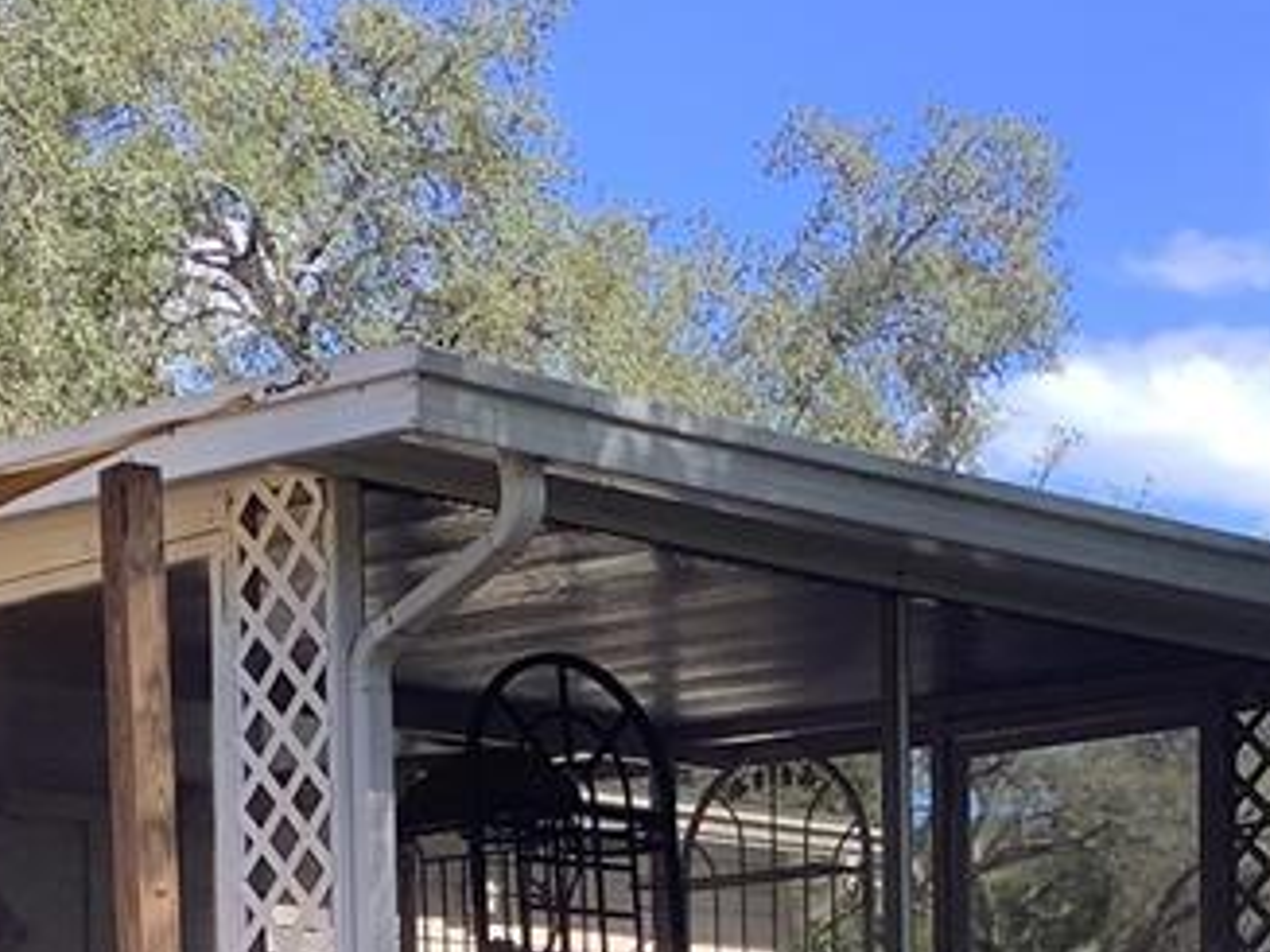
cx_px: 400
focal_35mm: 97
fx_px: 3557
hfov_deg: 20.2
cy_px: 1286
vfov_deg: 14.5
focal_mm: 3.3
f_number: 2.4
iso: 25
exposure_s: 1/157
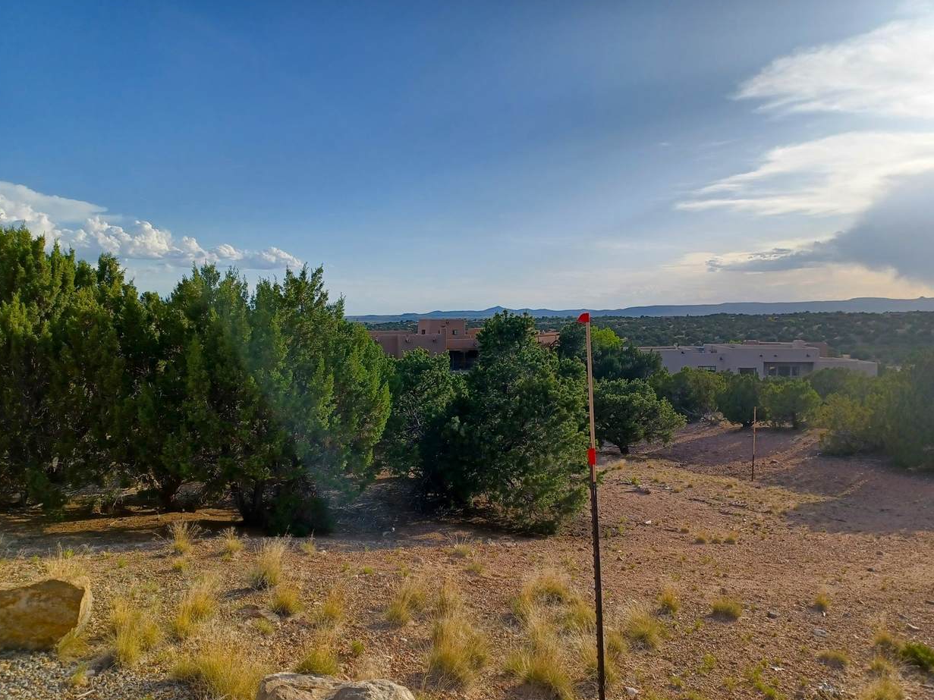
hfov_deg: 67.3
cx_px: 462
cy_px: 358
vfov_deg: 53.1
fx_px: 701
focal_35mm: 26
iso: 32
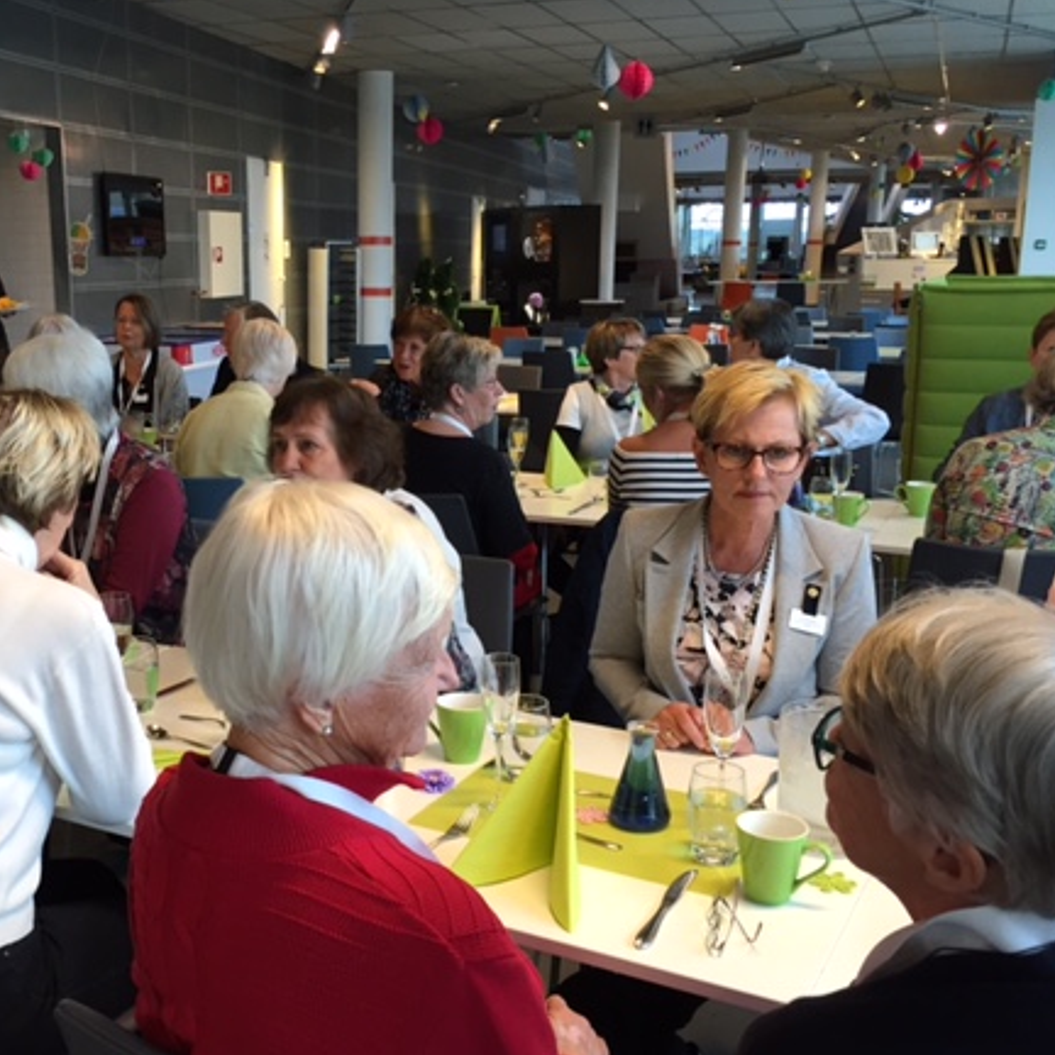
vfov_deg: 43.8
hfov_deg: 43.5
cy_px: 549
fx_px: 1310
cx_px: 386
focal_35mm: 38
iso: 40
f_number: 2.2
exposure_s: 1/30
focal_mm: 4.15
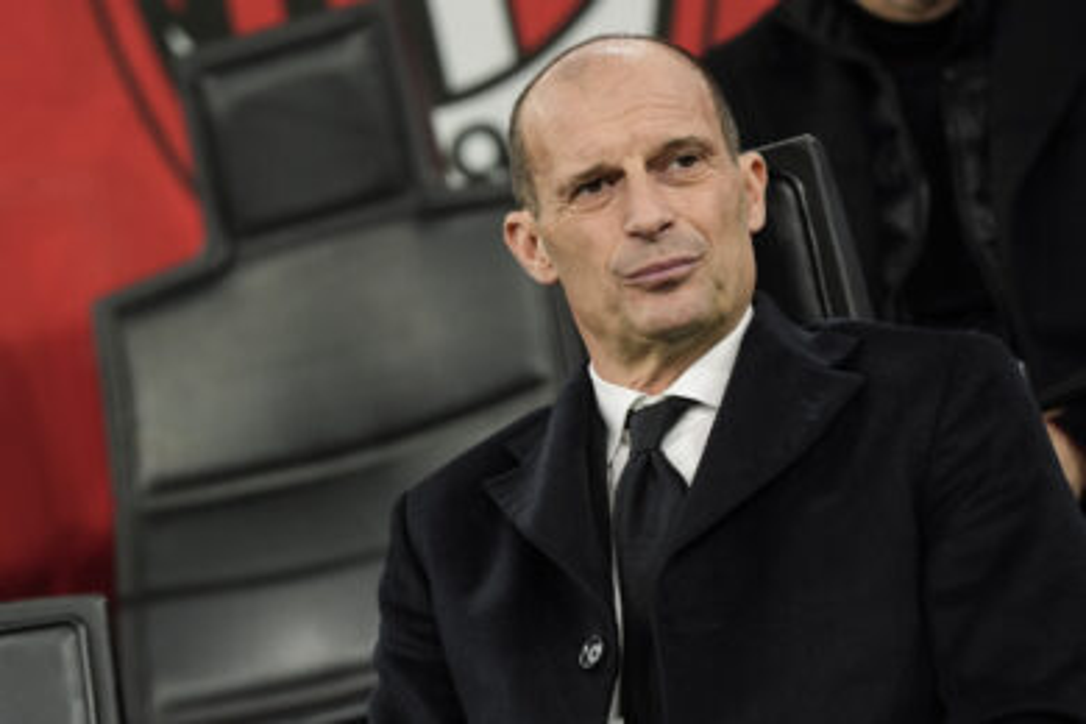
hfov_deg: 10.3
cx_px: 543
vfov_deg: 6.9
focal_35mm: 200
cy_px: 362
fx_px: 6033
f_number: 3.5
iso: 2000
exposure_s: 1/800
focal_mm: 200
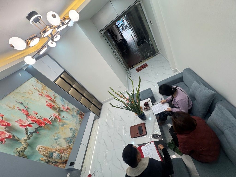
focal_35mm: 14
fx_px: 95
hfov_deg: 102.1
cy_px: 88
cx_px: 118
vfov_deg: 85.7
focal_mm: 2.22
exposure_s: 1/100
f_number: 2.2
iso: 40
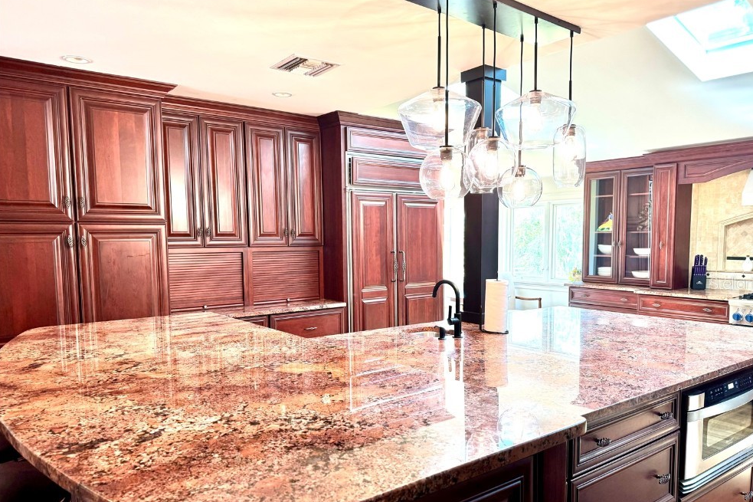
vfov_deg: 49.4
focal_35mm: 26
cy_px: 283
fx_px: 544
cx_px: 390
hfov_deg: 69.4
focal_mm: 6.76
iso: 125
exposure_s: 1/120
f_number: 1.78
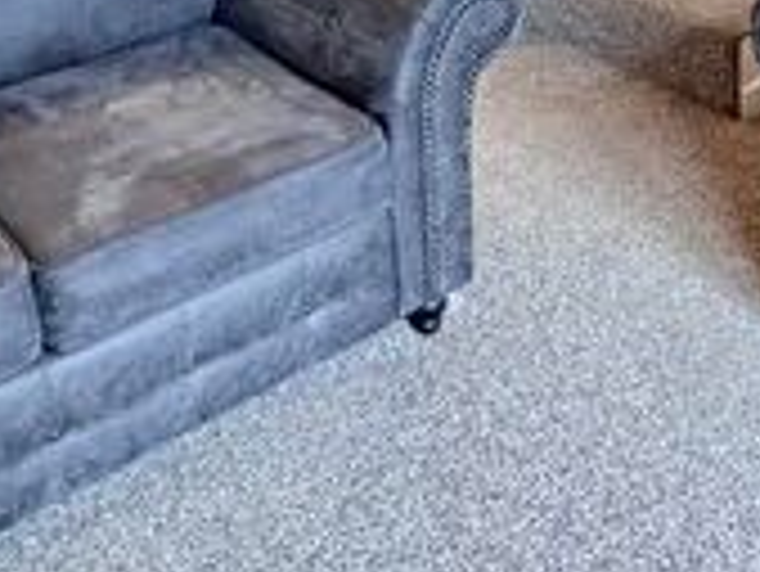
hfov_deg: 32.4
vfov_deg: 21.6
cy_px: -259
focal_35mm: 58
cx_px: 589
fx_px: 1274
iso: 640
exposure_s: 1/50
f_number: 2.2
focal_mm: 2.22
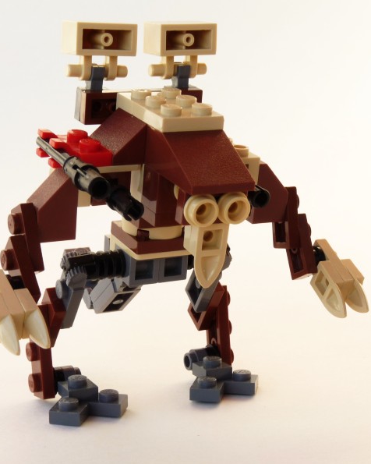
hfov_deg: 19.2
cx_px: 168
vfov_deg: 23.8
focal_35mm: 80
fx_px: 1098
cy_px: 233
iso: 100
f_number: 7.1
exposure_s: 1/30
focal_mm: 10.8
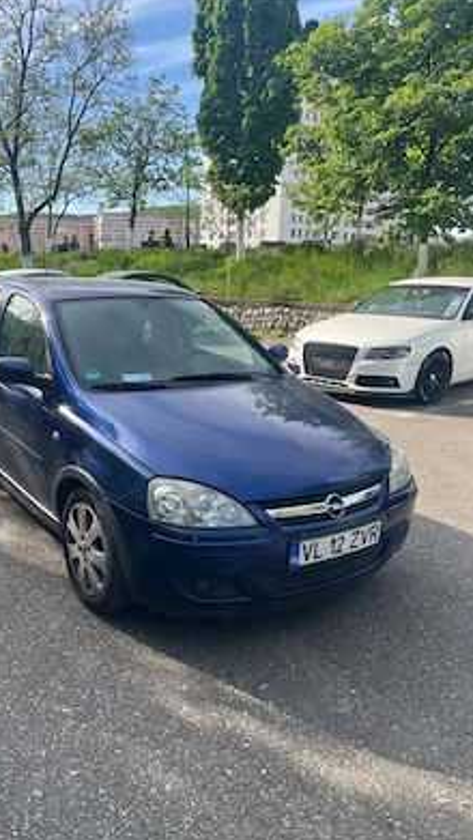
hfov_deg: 39.8
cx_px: 161
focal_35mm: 29
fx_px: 646
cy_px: 423
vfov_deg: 66.1
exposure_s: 1/1147
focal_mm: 5.7
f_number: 1.5
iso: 50
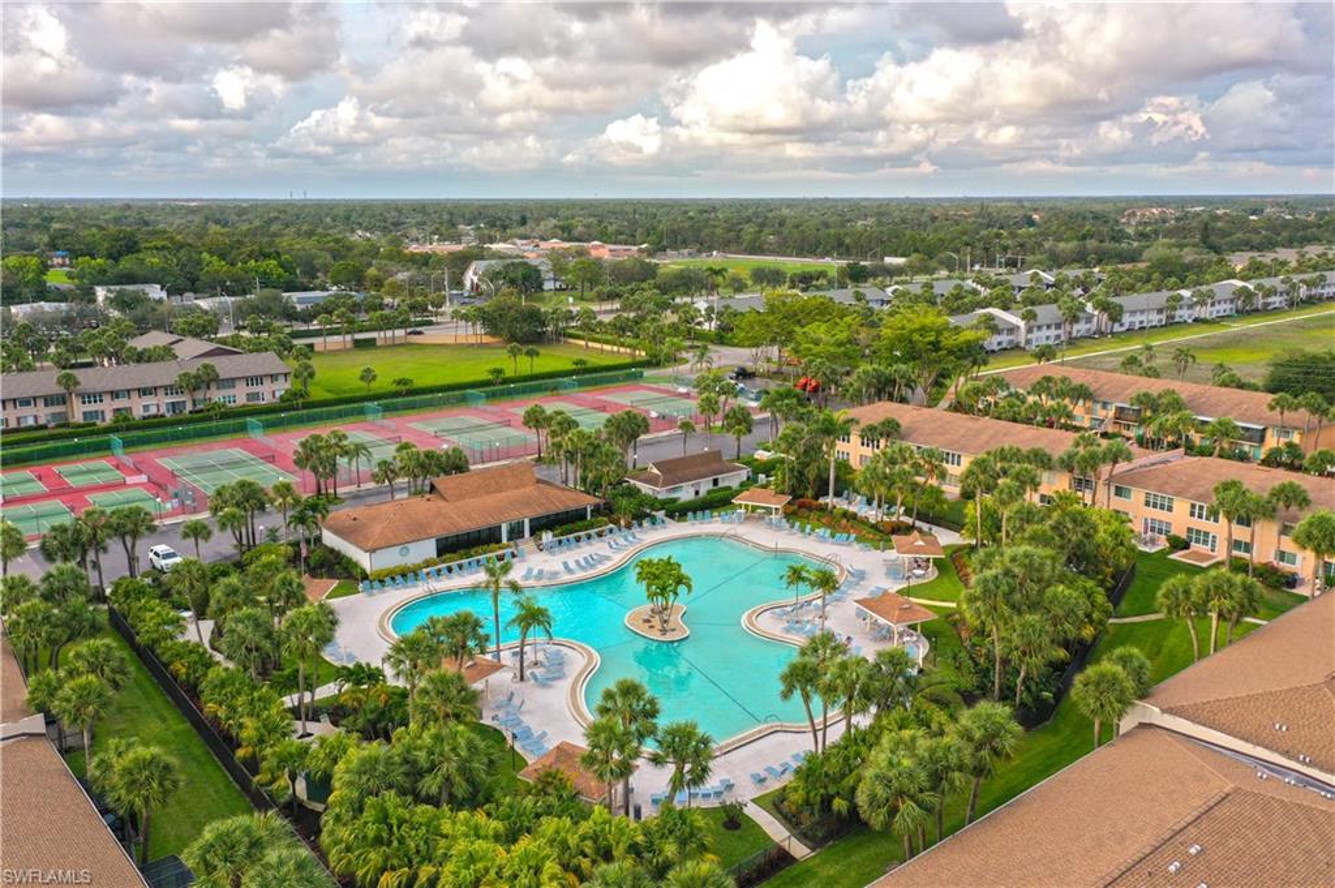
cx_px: 668
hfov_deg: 65.5
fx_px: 1037
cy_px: 444
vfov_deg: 46.3
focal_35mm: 28
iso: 100
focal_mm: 10.26
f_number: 4.5
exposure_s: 1/200
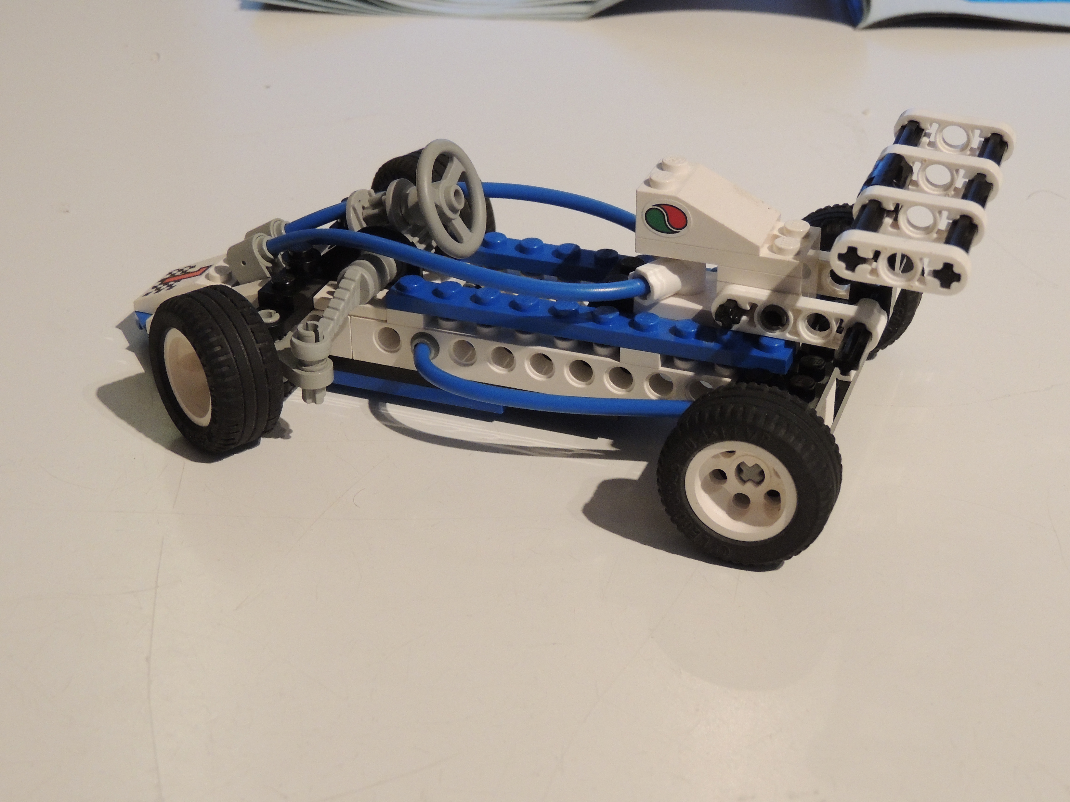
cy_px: 401
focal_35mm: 60
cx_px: 535
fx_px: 1855
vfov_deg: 24.4
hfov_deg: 32.2
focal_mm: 10.7
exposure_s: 1/15
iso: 640
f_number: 3.7
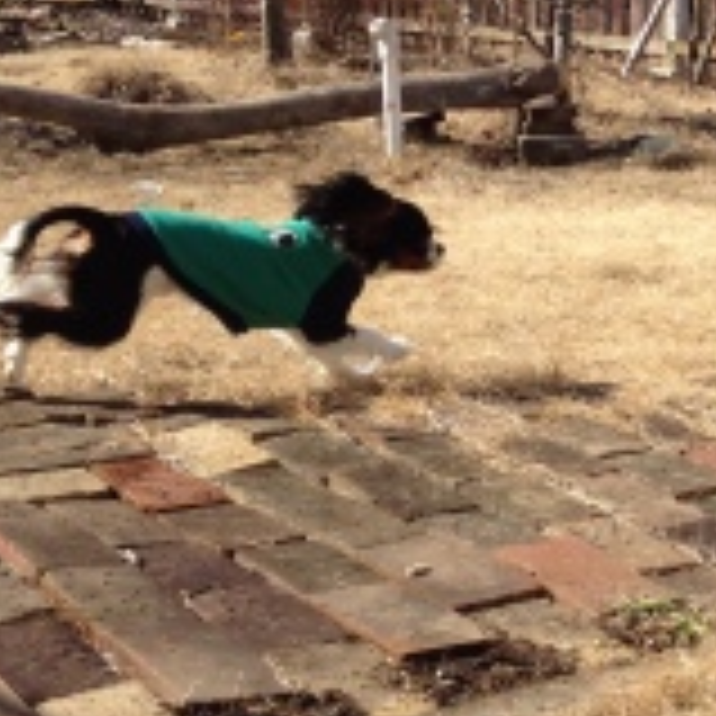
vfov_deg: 17.9
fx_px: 2270
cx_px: 799
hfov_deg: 17.3
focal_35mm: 97
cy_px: 347
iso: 50
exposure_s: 1/1672
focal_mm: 4.28
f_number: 2.4
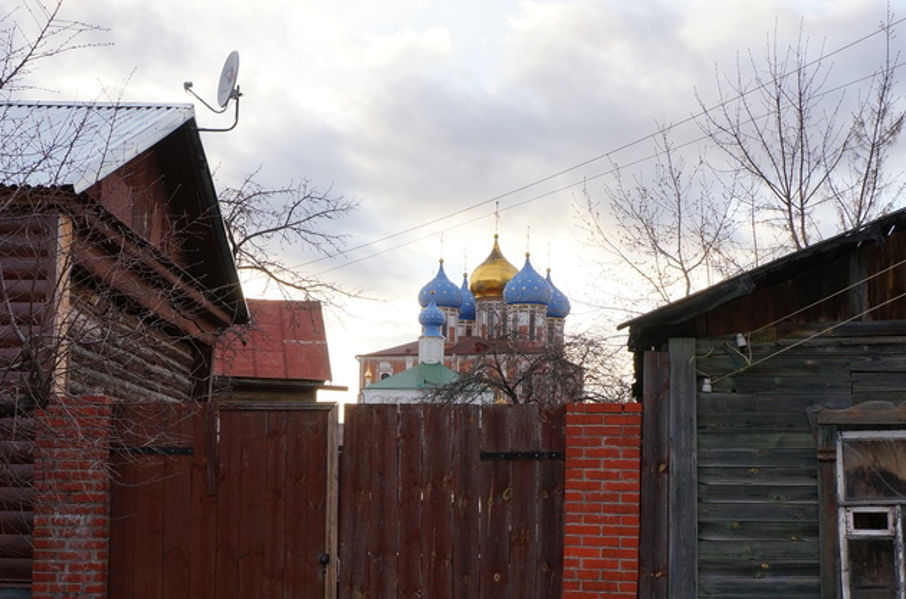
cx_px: 385
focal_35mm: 59
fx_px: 1473
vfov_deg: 22.9
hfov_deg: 34.1
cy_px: 386
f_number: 9
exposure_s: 1/200
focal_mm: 29
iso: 400
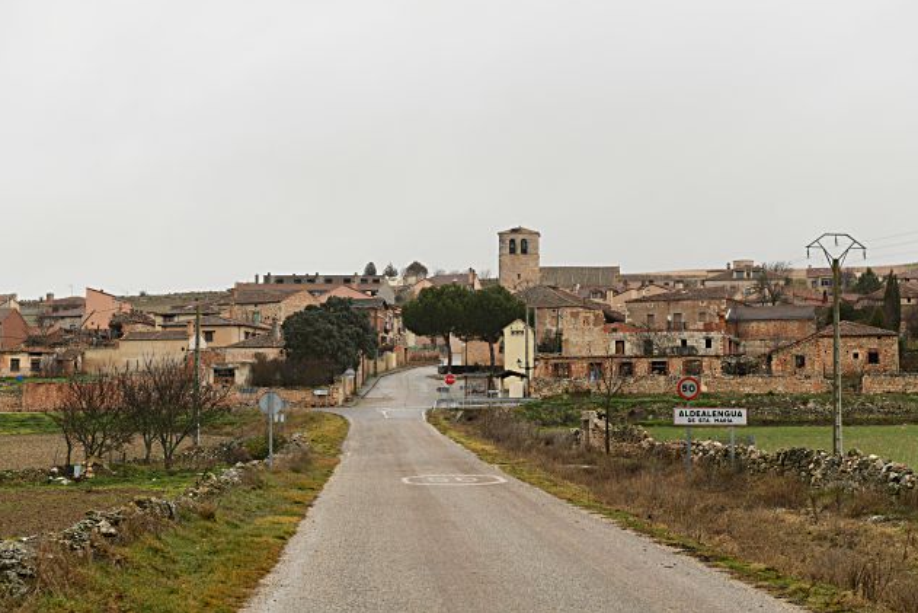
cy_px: 304
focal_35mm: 71
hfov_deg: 28.4
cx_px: 464
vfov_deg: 19.2
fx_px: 1811
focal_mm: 70
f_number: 7.1
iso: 200
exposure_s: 1/250
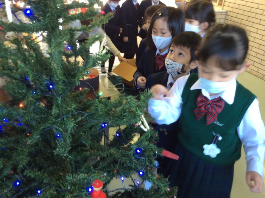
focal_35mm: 32
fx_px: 245
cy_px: 99
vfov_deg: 44.1
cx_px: 132
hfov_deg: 56.9
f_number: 2.4
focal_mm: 3.3
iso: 50
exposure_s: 1/24
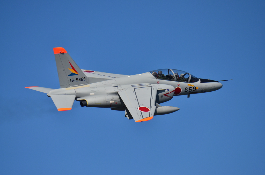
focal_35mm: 900
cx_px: 132
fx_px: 6611
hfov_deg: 2.3
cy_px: 88
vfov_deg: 1.5
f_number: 8
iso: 320
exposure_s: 1/1600
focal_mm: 600
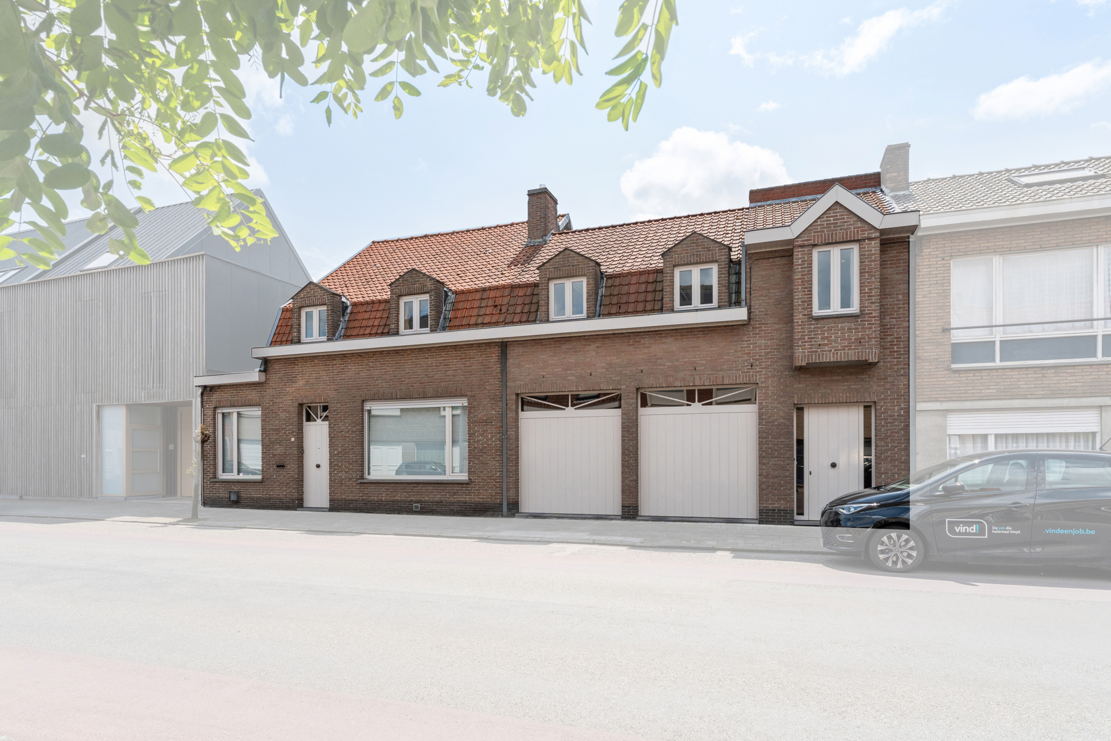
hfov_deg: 86.3
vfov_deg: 64.0
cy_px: 370
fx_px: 592
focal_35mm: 19
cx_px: 556
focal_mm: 19.2
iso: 800
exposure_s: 1/800
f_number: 13
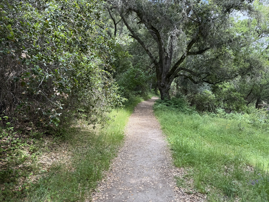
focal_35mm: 24
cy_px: 101
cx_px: 134
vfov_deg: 56.8
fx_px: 187
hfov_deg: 71.6
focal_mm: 6.76
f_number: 1.78
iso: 80
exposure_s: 1/453
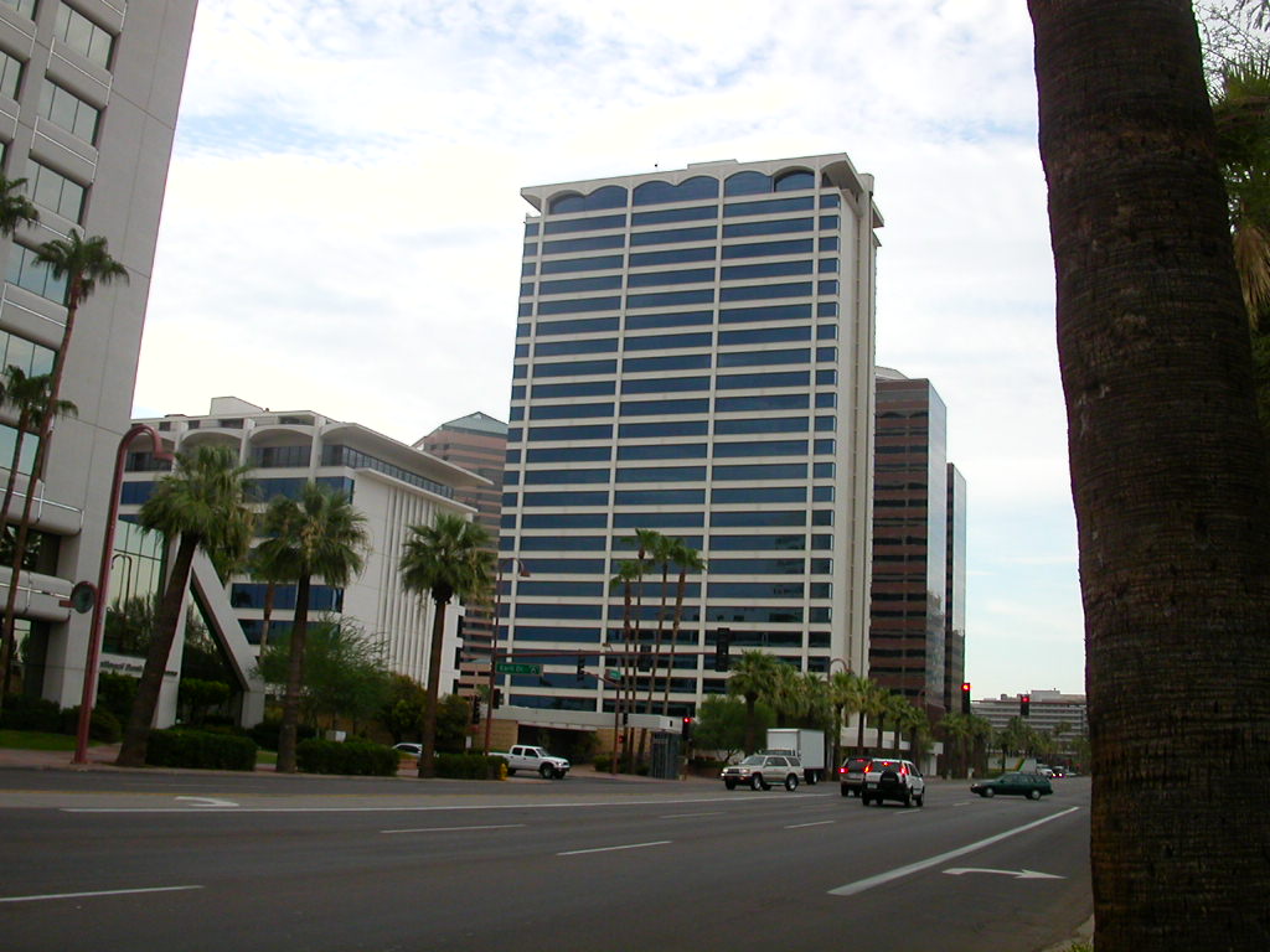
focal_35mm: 37
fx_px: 1357
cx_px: 635
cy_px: 476
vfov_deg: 38.7
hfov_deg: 50.1
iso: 100
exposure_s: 1/278
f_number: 4.5
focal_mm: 5.6
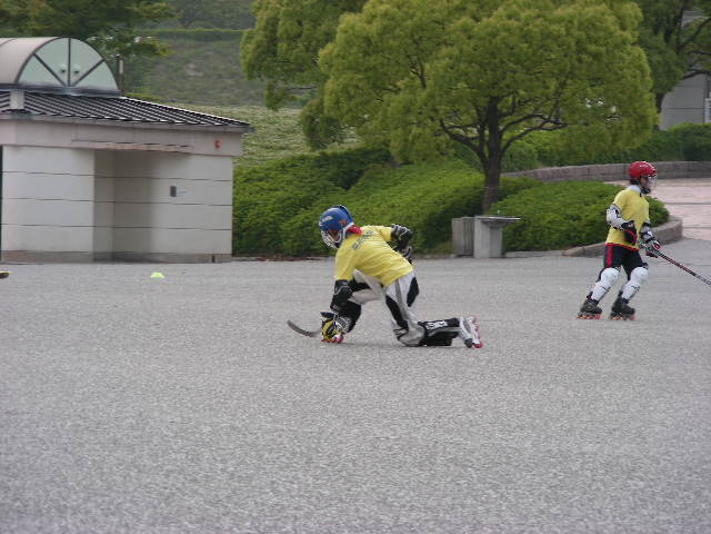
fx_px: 4026
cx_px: 356
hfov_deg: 10.1
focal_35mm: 196
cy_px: 267
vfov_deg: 7.6
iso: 50
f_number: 3.5
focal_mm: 32.7
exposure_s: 1/180
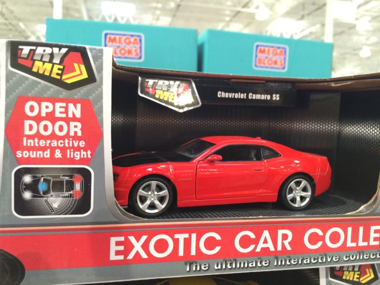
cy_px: 142
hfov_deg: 61.7
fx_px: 318
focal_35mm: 29
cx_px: 190
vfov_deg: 48.2
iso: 200
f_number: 2.2
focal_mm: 4.15
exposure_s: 1/33
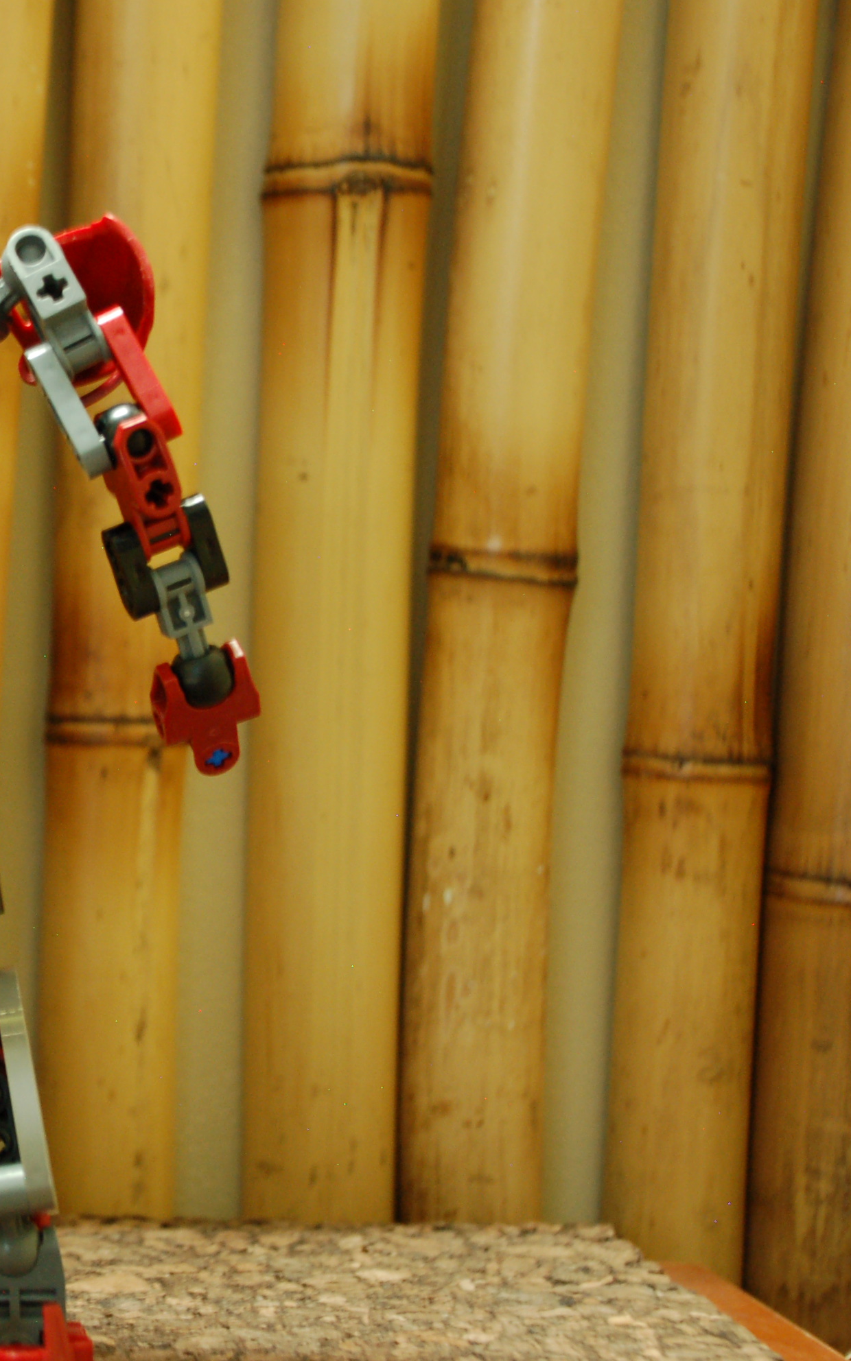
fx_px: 3266
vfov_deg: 23.6
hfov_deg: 14.4
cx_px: -171
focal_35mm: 88
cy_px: 680
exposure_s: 1/1.6
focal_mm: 38
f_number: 4.5
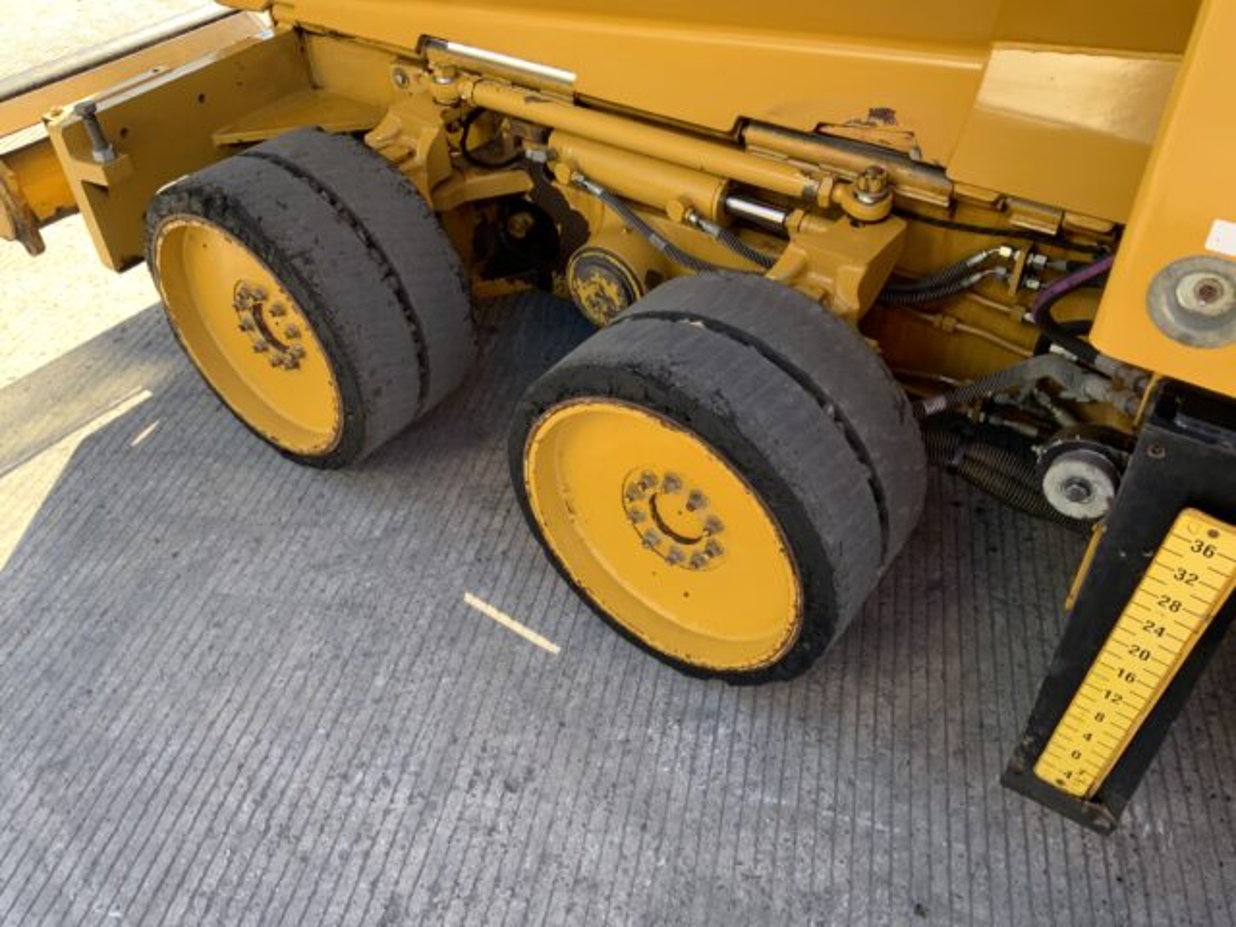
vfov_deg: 48.2
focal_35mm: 29
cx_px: 618
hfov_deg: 61.7
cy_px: 464
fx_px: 1035
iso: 16
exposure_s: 1/122
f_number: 1.8
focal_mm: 3
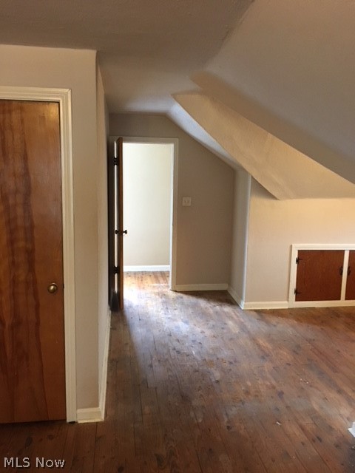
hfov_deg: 48.2
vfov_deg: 61.7
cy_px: 236
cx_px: 178
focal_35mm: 29
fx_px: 397
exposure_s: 1/24
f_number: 2.2
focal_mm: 4.15
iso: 200
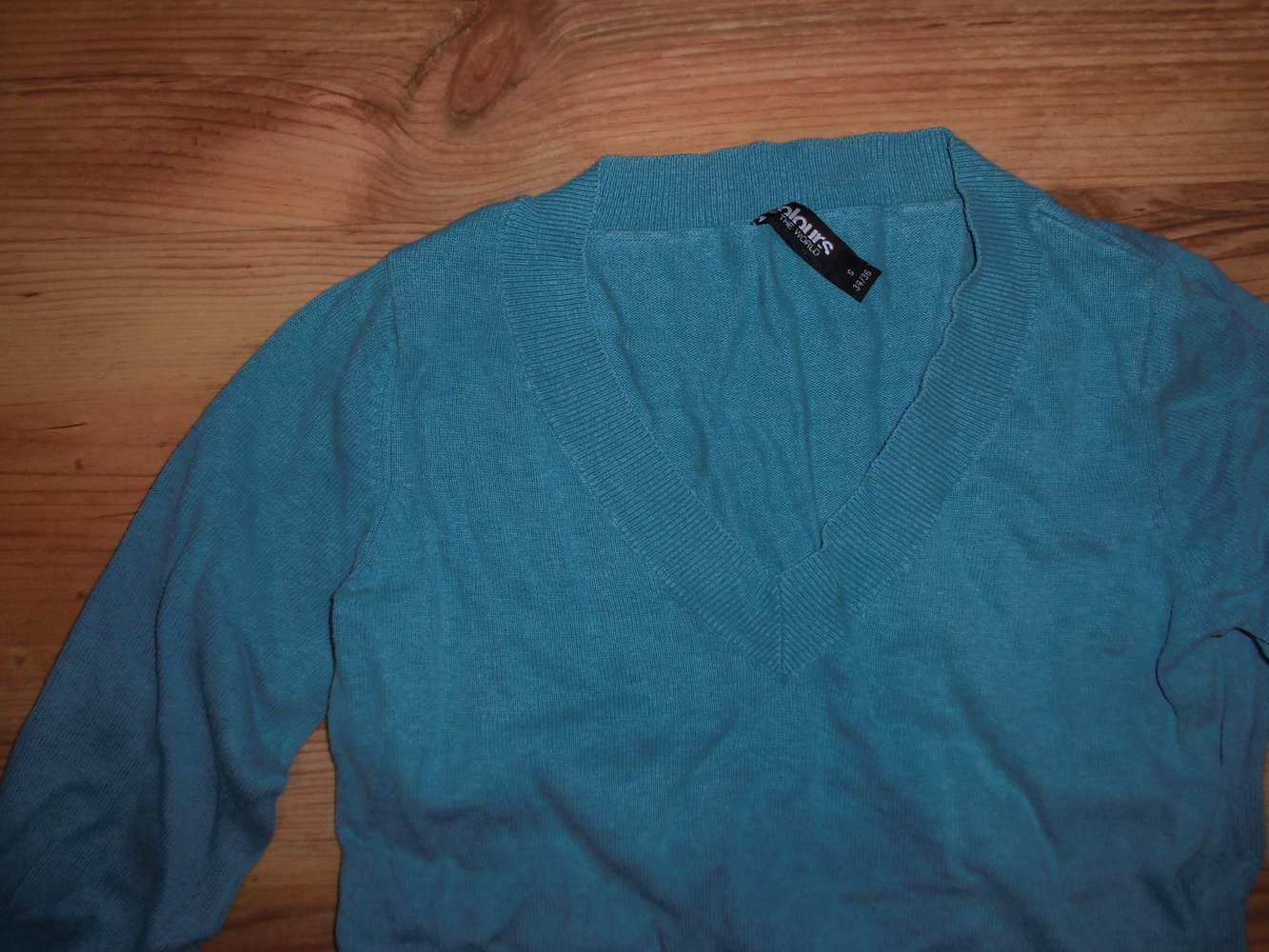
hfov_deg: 61.7
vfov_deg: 48.2
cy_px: 476
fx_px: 1063
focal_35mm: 29
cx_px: 634
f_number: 3.4
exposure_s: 1/60
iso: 100
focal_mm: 5.3
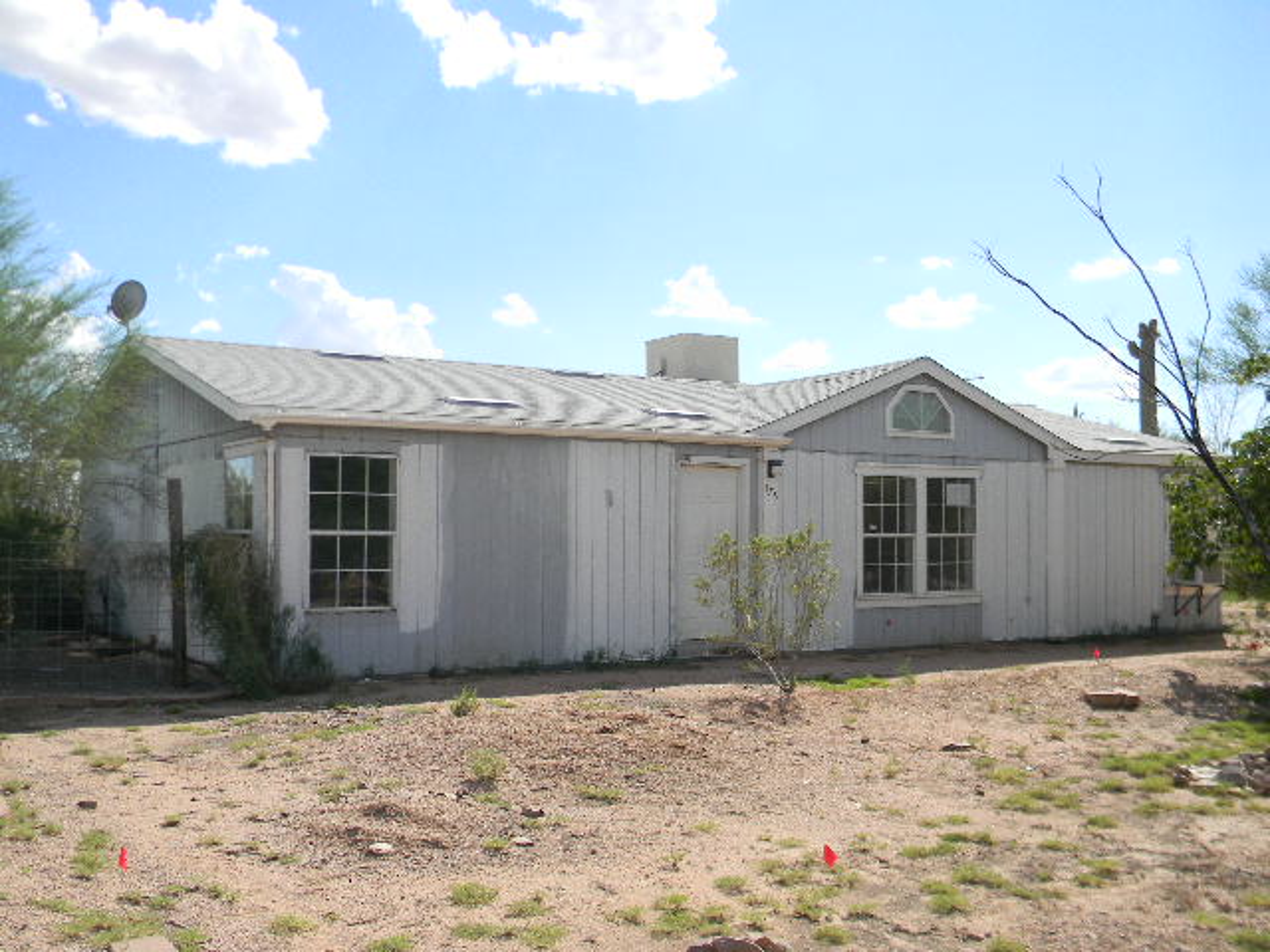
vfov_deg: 39.7
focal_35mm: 36
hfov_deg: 51.4
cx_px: 635
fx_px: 1321
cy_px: 476
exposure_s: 1/295
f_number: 7.4
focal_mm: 6.4
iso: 112
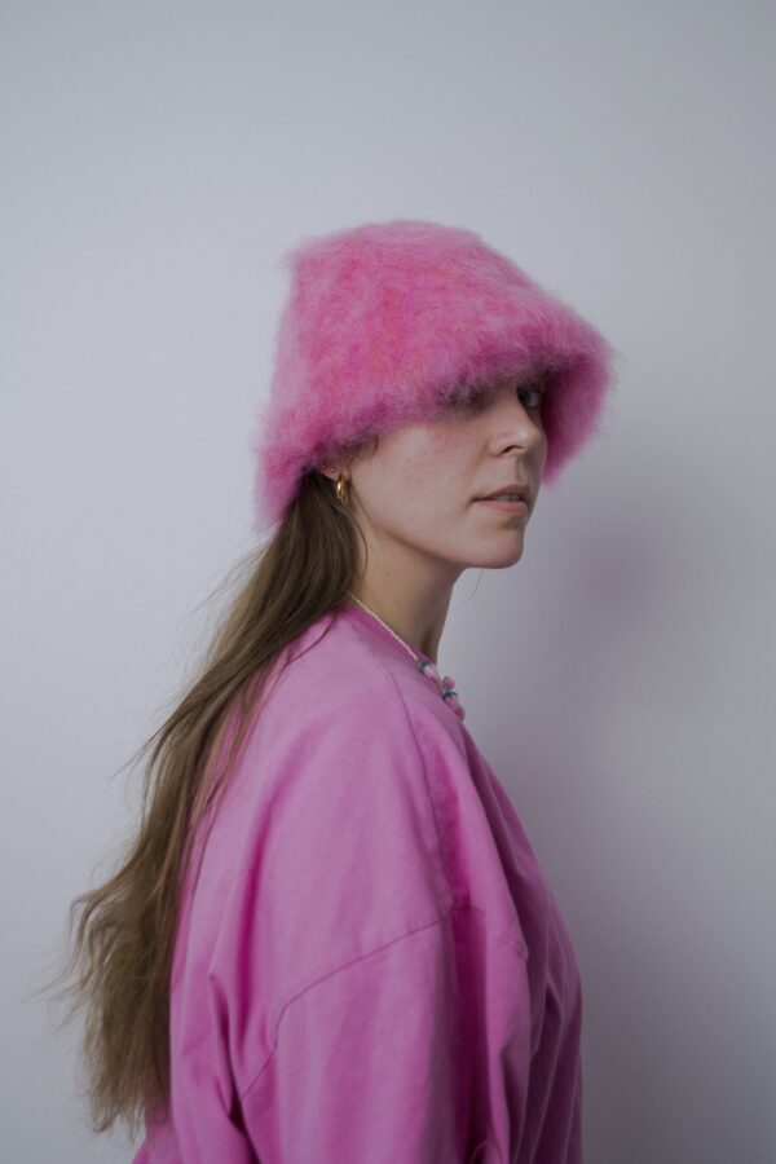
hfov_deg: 40.0
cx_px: 388
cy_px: 582
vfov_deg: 57.2
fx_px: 1067
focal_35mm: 33
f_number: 4.5
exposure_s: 1/40
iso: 100
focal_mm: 22
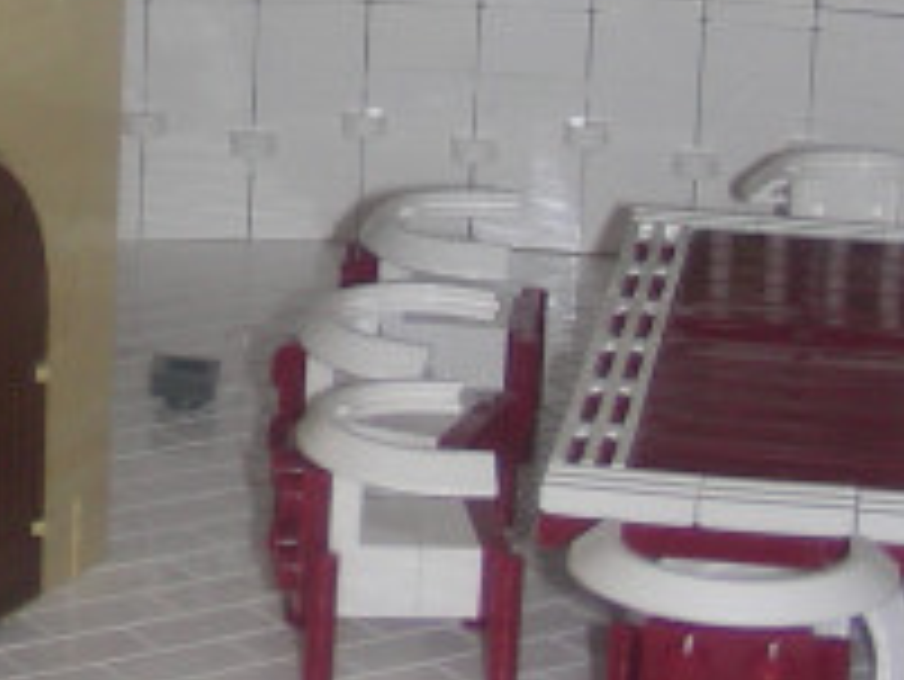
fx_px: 3946
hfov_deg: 12.9
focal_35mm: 151
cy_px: -342
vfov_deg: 9.6
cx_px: 45
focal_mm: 6.3
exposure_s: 1/60.1
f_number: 3.5
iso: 50
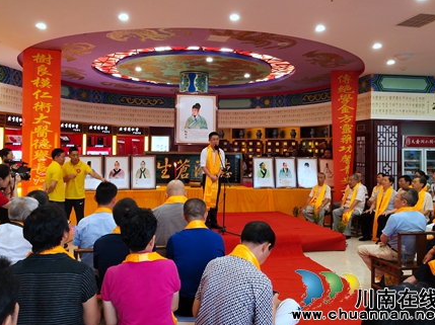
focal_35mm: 35
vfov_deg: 40.6
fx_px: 439
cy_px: 140
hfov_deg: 52.6
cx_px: 207
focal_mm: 3.95
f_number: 1.8
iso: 237
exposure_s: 1/50
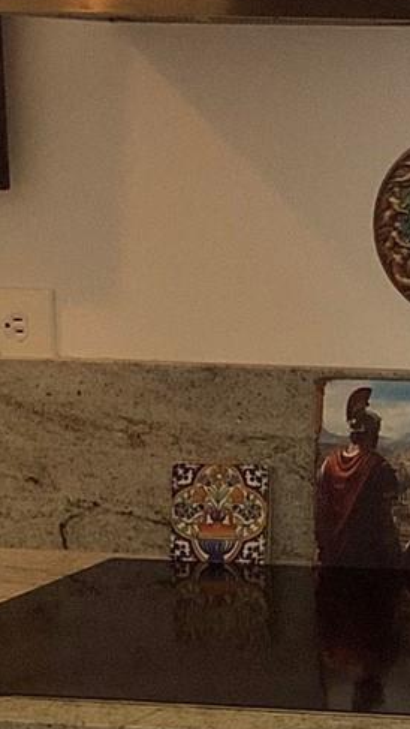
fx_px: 2744
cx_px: 920
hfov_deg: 8.0
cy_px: 385
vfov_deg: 15.1
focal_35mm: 142
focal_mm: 3.3
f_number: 2.4
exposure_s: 1/120
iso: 64
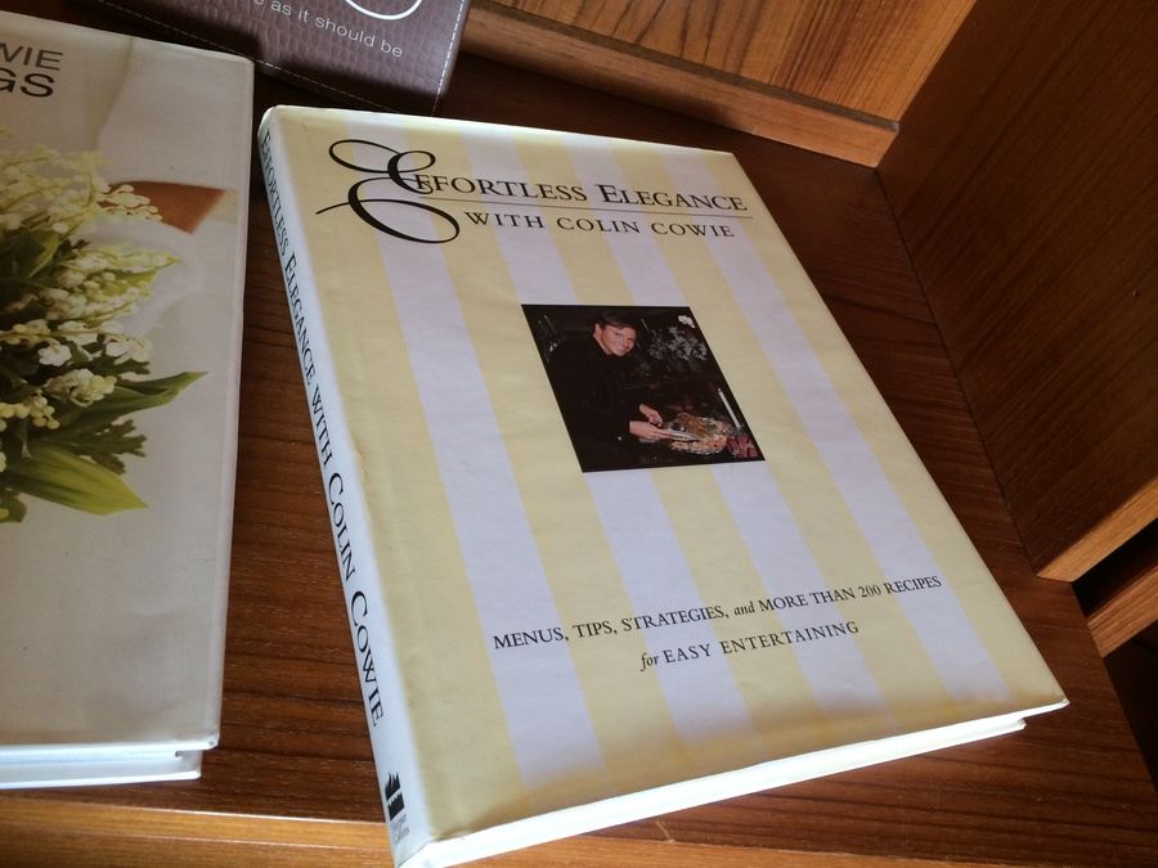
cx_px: 579
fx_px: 1004
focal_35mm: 30
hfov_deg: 60.0
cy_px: 434
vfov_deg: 46.8
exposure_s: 1/30
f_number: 2.2
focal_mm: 4.12
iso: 100
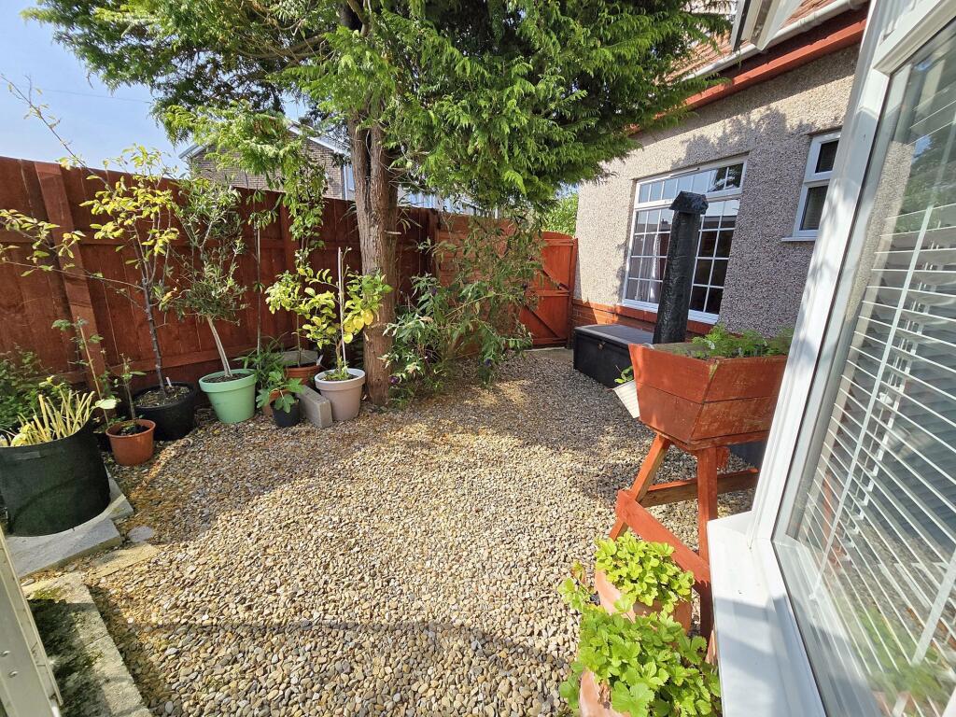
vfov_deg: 89.9
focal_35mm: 13
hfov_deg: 106.2
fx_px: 359
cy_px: 358
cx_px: 478
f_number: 2.2
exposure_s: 1/1402
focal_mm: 2.2
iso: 50
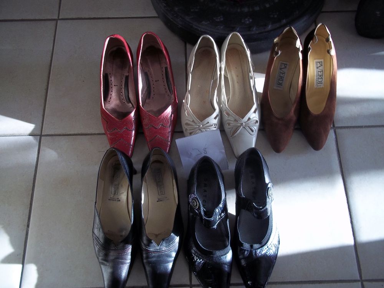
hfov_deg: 51.4
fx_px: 399
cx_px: 192
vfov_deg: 39.7
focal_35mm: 36
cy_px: 144
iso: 80
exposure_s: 1/50
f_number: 3.1
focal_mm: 6.5
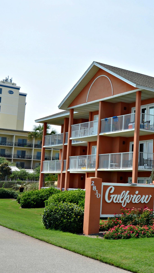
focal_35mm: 57
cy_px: 136
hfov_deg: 19.8
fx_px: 414
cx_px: 185
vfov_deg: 36.6
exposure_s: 1/200
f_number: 13
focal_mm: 24
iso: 200
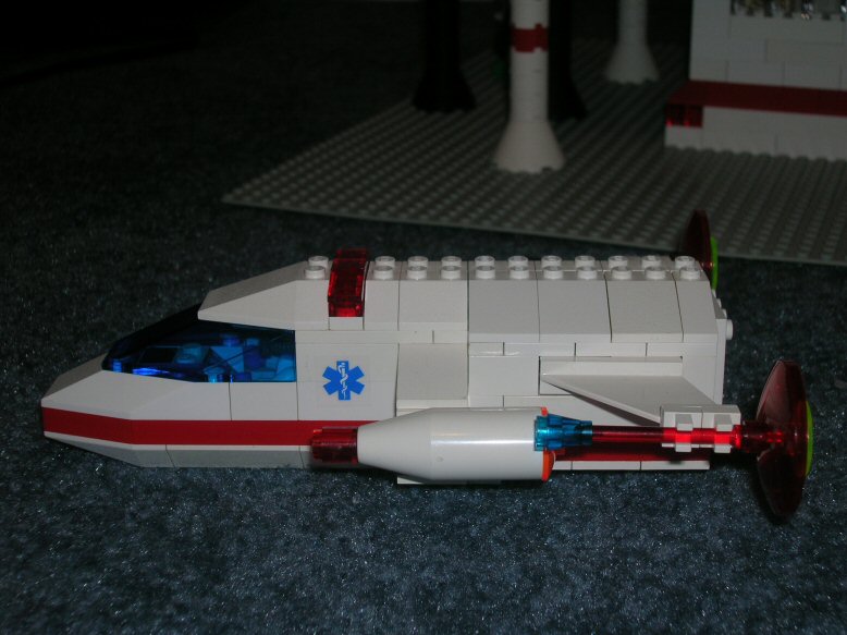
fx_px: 1419
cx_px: 424
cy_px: 318
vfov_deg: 25.2
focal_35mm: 58
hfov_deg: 33.2
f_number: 3.5
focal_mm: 9.7
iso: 50
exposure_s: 1/60.1
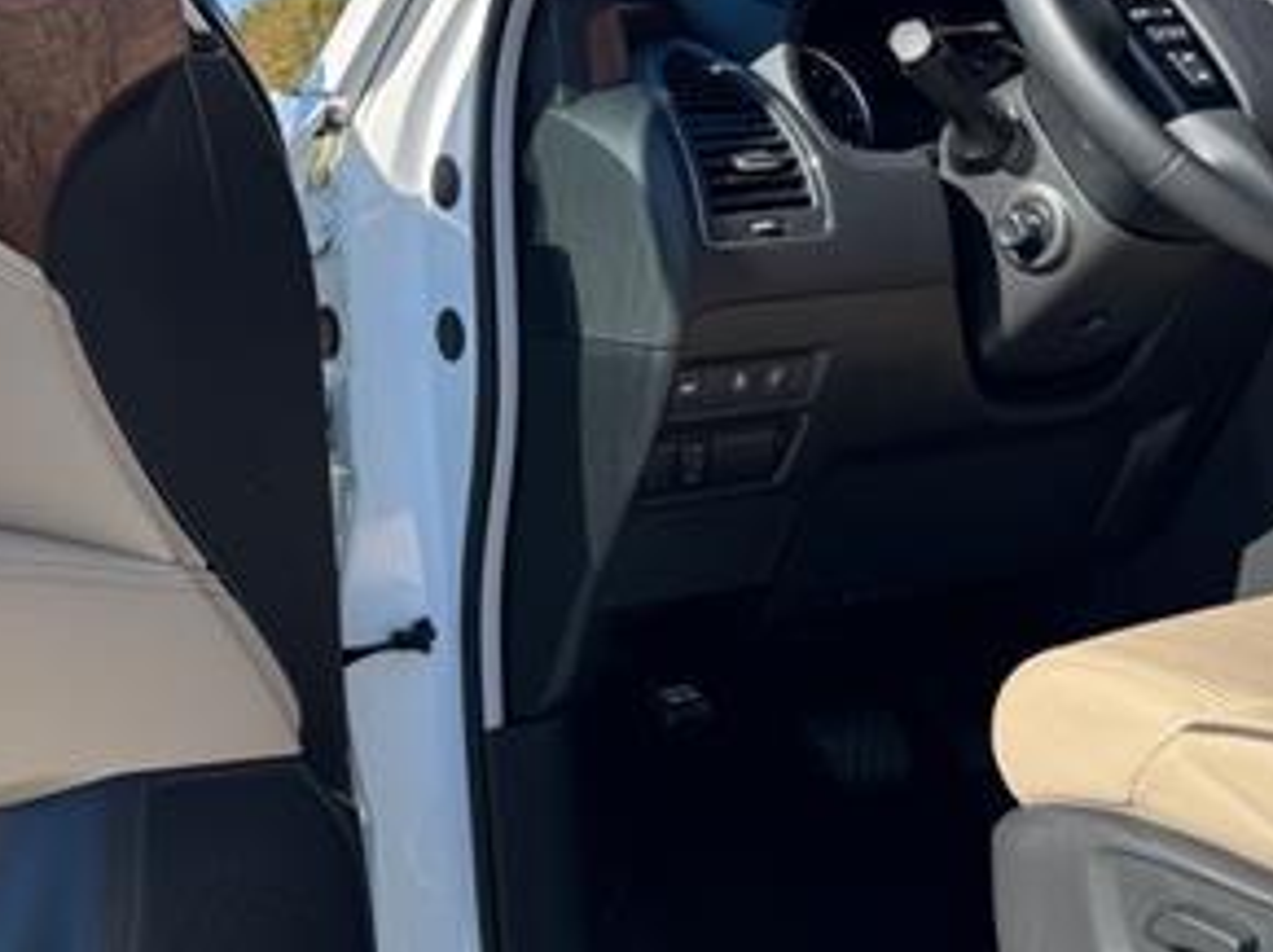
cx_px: 527
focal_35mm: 53
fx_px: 1947
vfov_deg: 27.5
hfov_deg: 36.1
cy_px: 465
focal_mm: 6.76
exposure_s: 1/1721
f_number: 1.78
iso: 80
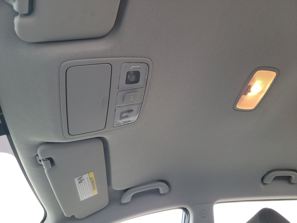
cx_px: 148
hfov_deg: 71.6
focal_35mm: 24
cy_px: 112
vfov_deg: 56.8
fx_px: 206
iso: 210
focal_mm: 6.7
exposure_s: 1/59
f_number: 1.8
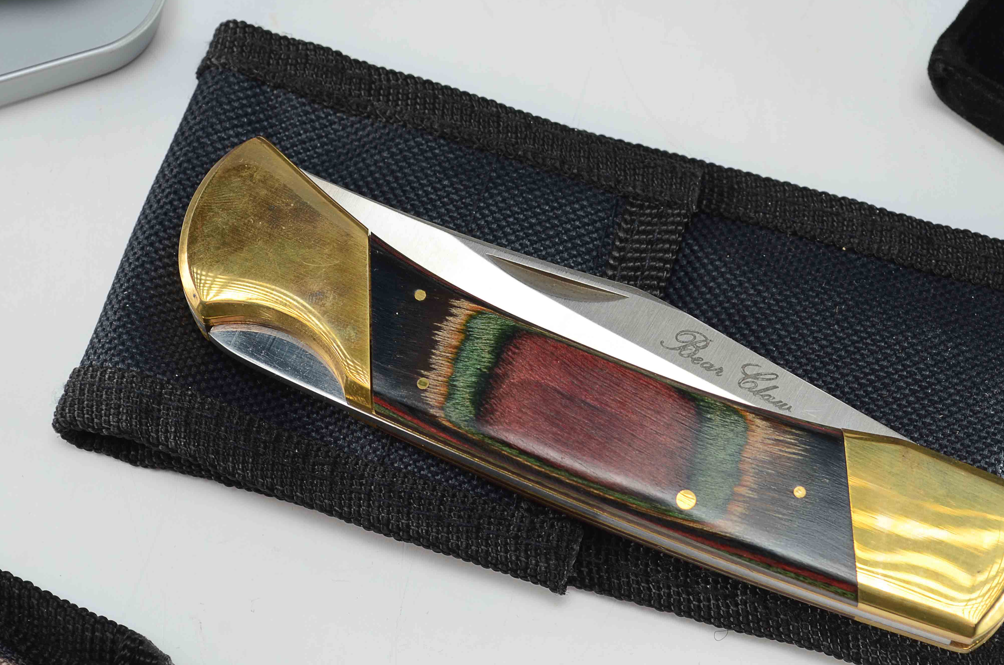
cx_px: 570
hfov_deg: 20.1
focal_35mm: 102
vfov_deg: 13.4
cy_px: 358
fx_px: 2828
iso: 100
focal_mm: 55
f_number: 10
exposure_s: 1/80
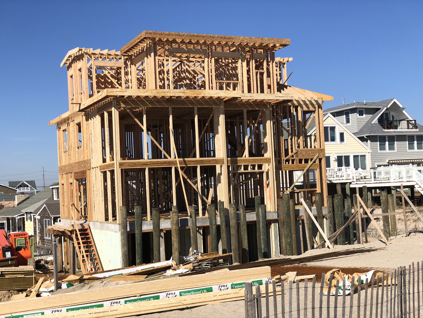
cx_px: 212
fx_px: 635
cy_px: 159
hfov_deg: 36.8
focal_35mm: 52
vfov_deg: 28.0
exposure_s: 1/1675
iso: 16
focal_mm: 6
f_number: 2.4
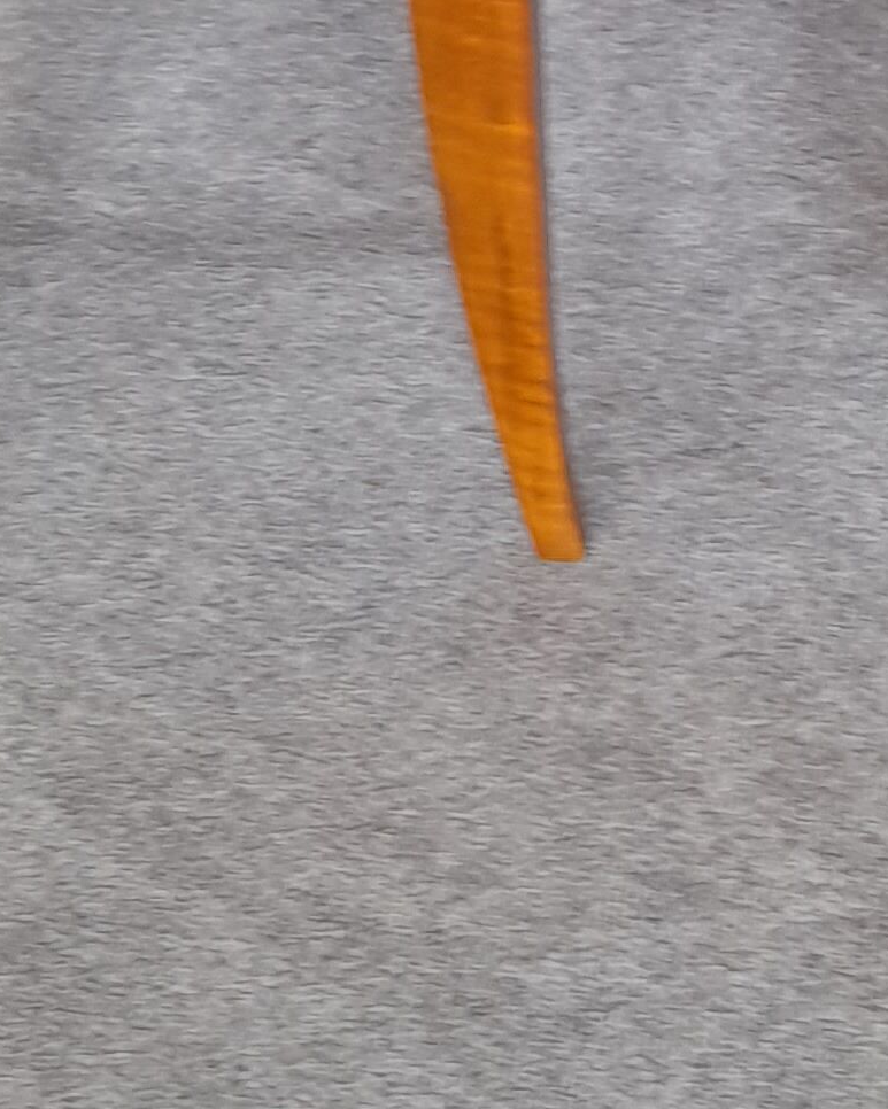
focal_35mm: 101
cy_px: -168
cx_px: 909
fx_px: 3317
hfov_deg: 15.0
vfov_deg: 18.2
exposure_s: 1/50
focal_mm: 4.6
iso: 50
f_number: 2
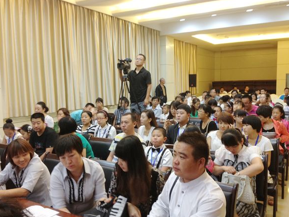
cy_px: 110
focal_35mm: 36
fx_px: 301
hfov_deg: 51.3
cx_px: 147
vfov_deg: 39.7
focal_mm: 4.28
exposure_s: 1/20
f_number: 2.4
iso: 125
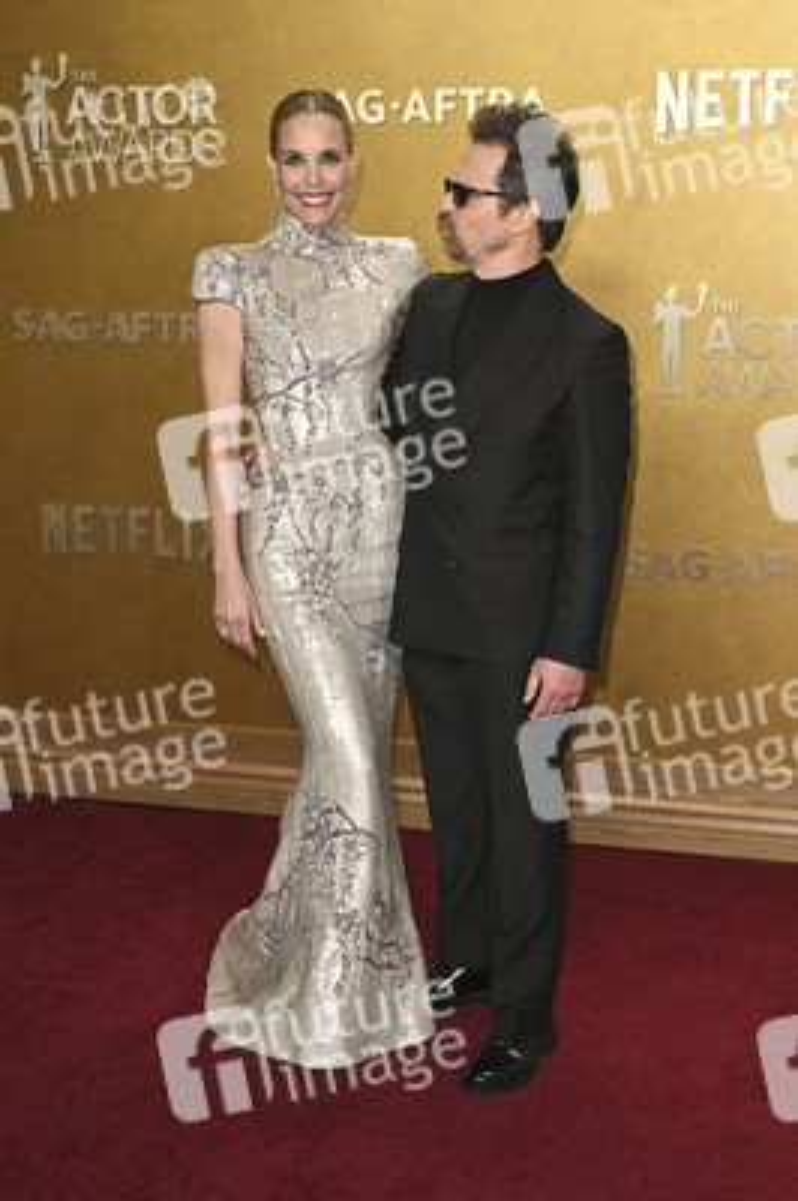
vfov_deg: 41.1
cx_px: 399
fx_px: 1599
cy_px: 600
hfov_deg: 28.0
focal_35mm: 48
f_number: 6.3
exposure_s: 1/320
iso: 2500
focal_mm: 48
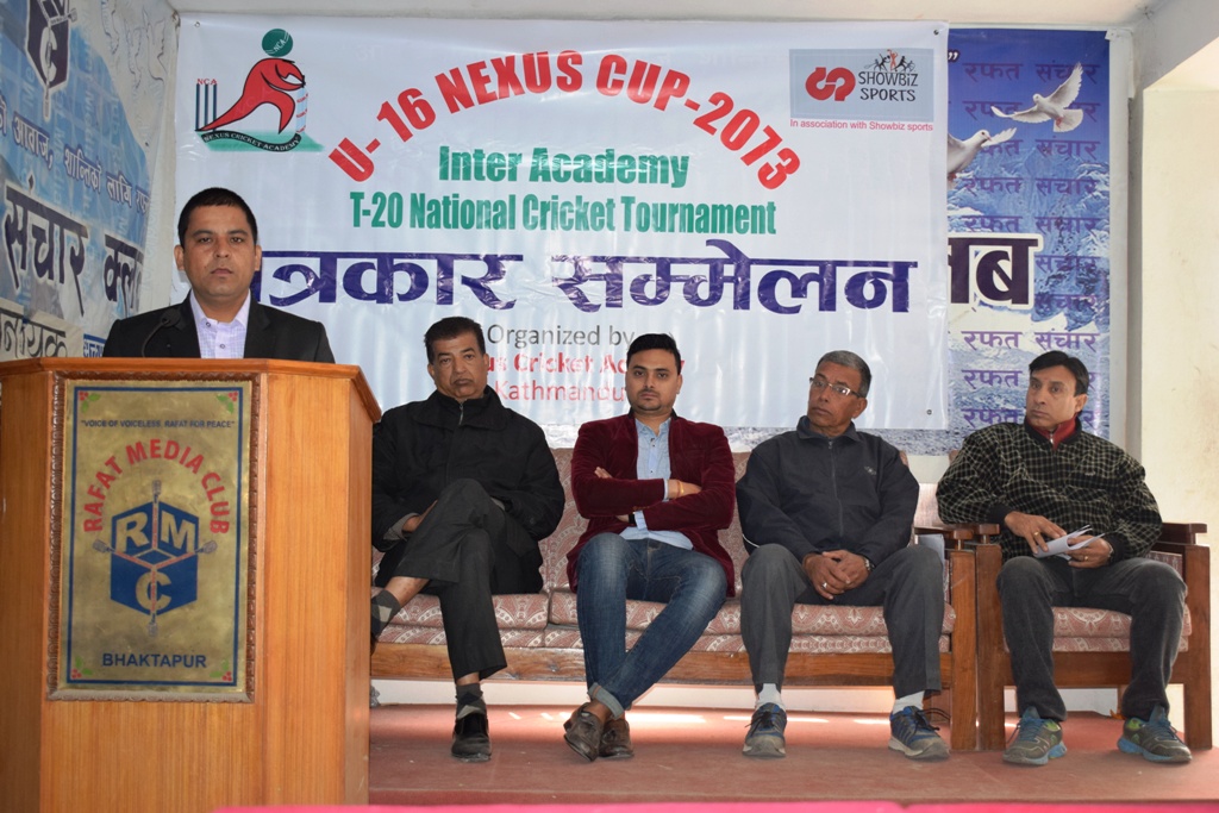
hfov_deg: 41.1
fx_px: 1625
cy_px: 406
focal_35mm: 48
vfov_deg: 28.1
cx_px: 610
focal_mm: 32
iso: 800
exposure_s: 1/100
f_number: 5
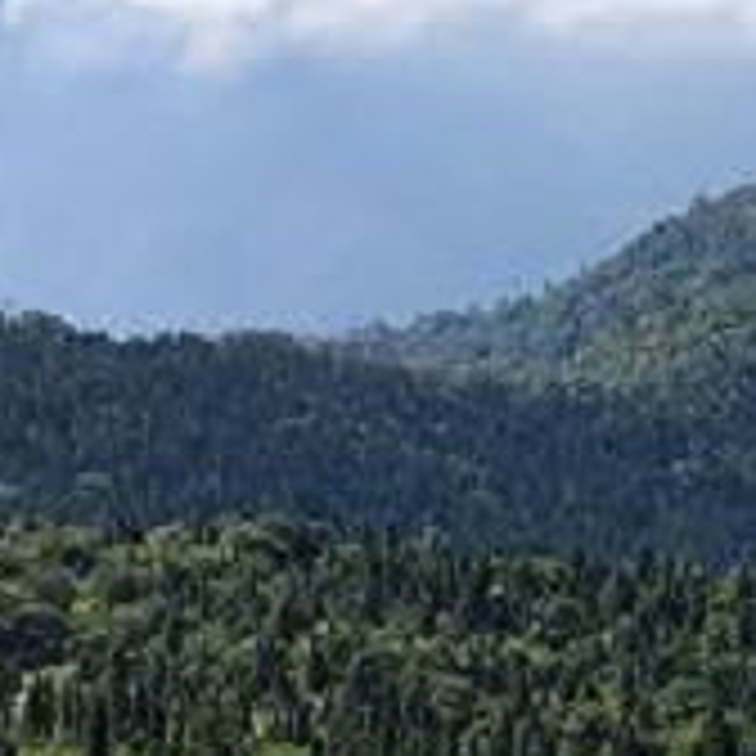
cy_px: 166
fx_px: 3855
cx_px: 544
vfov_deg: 11.2
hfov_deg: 11.2
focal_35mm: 156
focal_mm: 4.15
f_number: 2.2
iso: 25
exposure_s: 1/1451
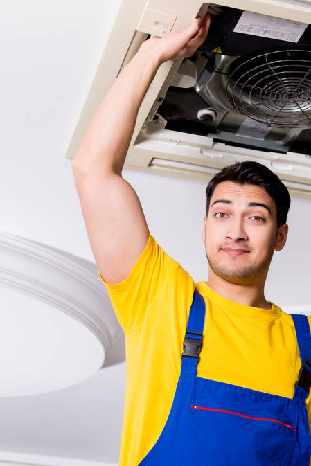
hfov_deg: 18.0
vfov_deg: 26.6
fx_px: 984
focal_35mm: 76
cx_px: 158
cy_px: 232
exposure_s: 1/100
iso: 100
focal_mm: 50
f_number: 5
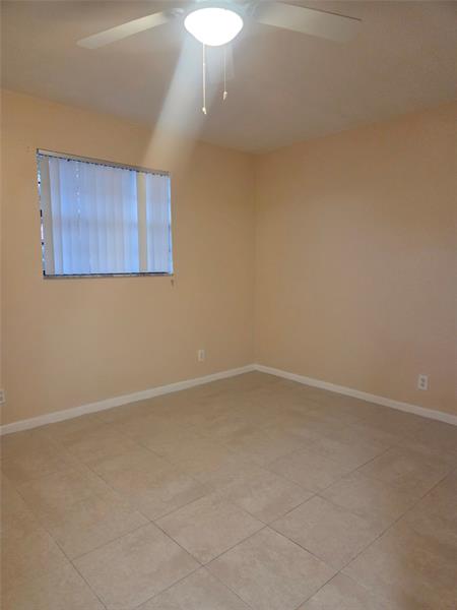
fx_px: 405
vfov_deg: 73.9
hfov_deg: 58.9
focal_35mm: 23
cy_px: 305
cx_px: 228
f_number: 1.8
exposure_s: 1/120
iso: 800
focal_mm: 5.4
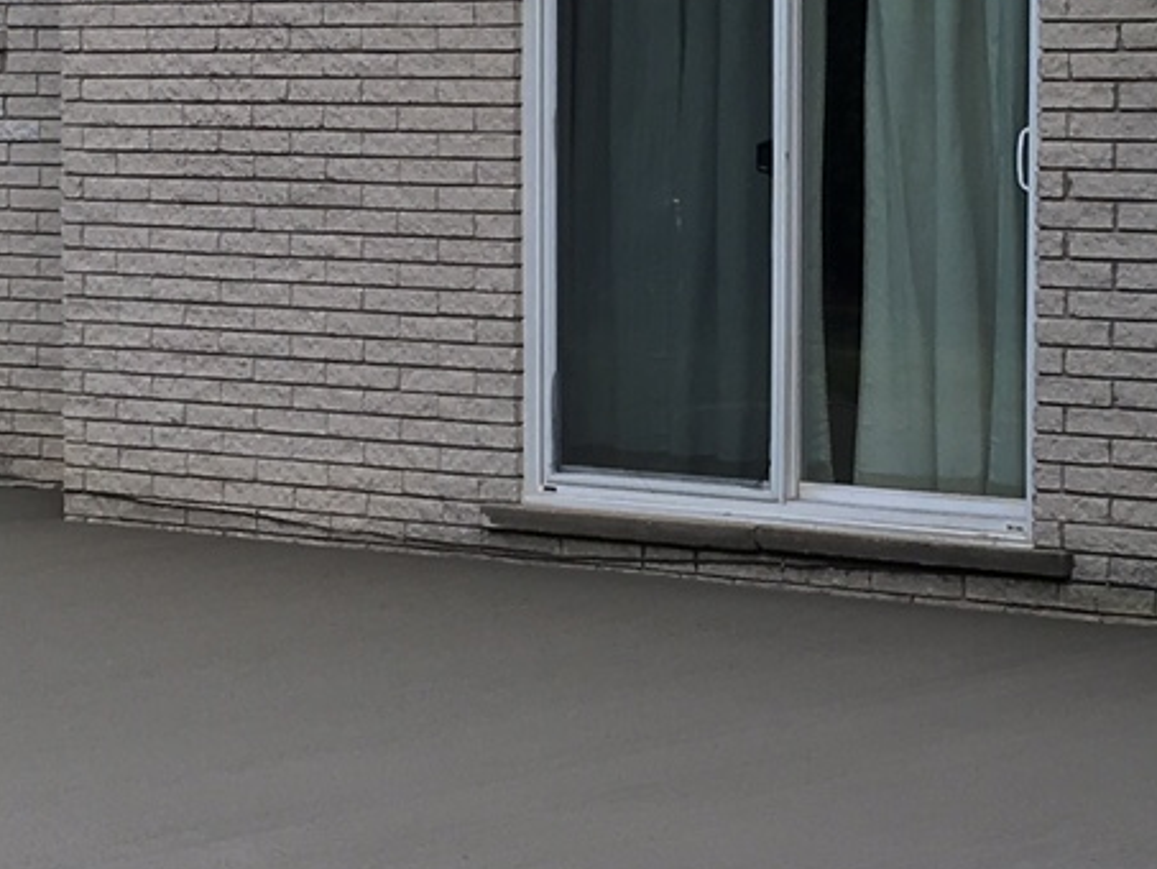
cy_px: 381
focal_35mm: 129
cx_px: 633
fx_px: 4313
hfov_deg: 15.3
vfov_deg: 11.5
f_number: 2.2
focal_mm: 4.15
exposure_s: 1/346
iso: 25
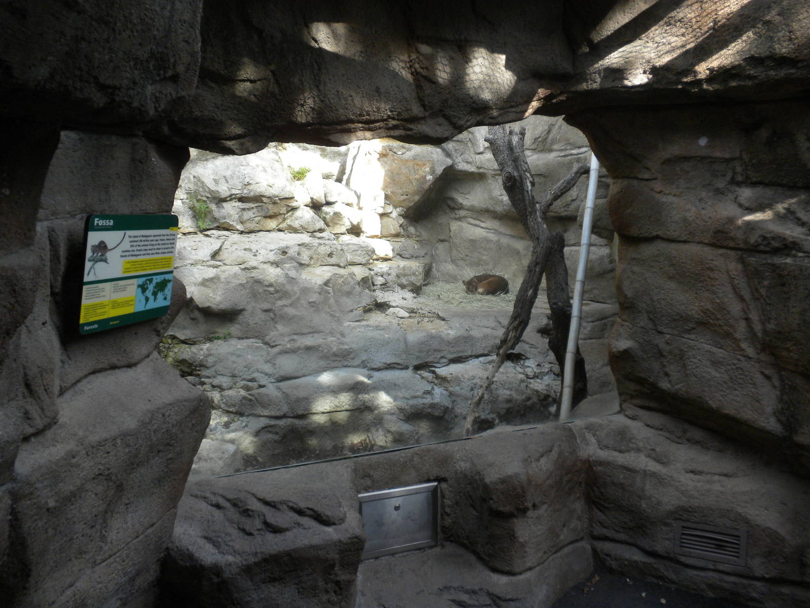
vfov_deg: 38.7
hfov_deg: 50.1
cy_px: 304
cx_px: 405
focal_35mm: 37
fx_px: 866
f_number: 3.5
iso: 133
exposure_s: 1/97.1
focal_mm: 6.6
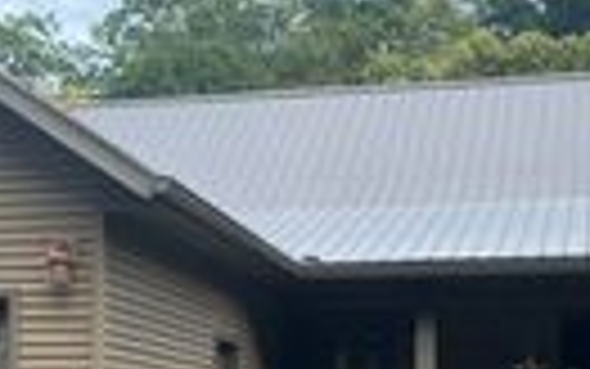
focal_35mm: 97
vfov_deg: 13.2
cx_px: 185
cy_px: 407
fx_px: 1560
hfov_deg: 21.3
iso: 80
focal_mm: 6.76
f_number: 1.78
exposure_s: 1/1215
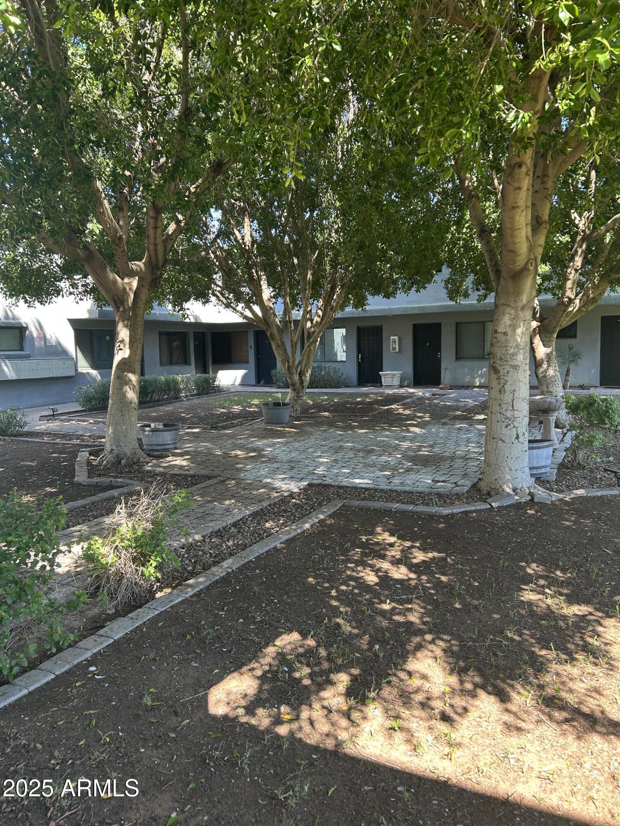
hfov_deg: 53.1
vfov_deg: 67.3
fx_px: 621
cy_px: 413
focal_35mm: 26
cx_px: 310
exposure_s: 1/171
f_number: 1.5
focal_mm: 5.7
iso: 50
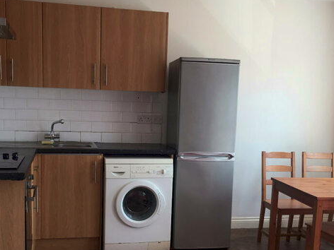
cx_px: 156
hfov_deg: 43.8
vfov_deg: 33.4
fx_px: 415
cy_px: 155
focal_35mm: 43
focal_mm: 4.15
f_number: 2.2
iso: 25
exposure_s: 1/50
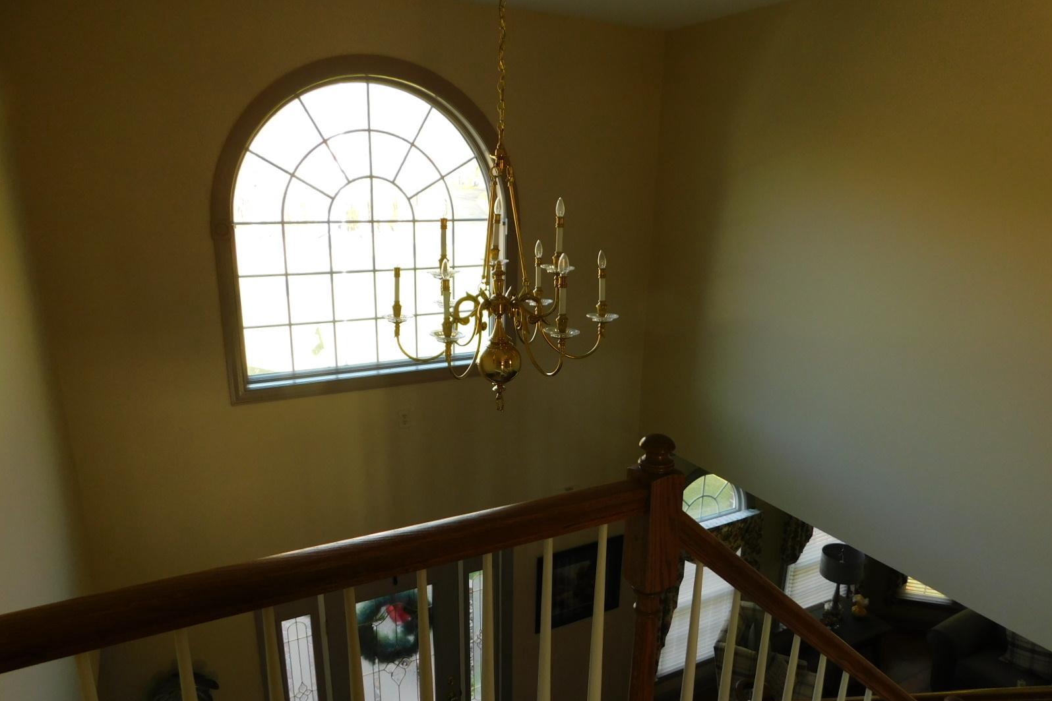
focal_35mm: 24
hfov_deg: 73.7
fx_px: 701
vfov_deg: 53.0
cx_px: 527
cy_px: 384
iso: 125
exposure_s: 1/50
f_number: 3
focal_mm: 4
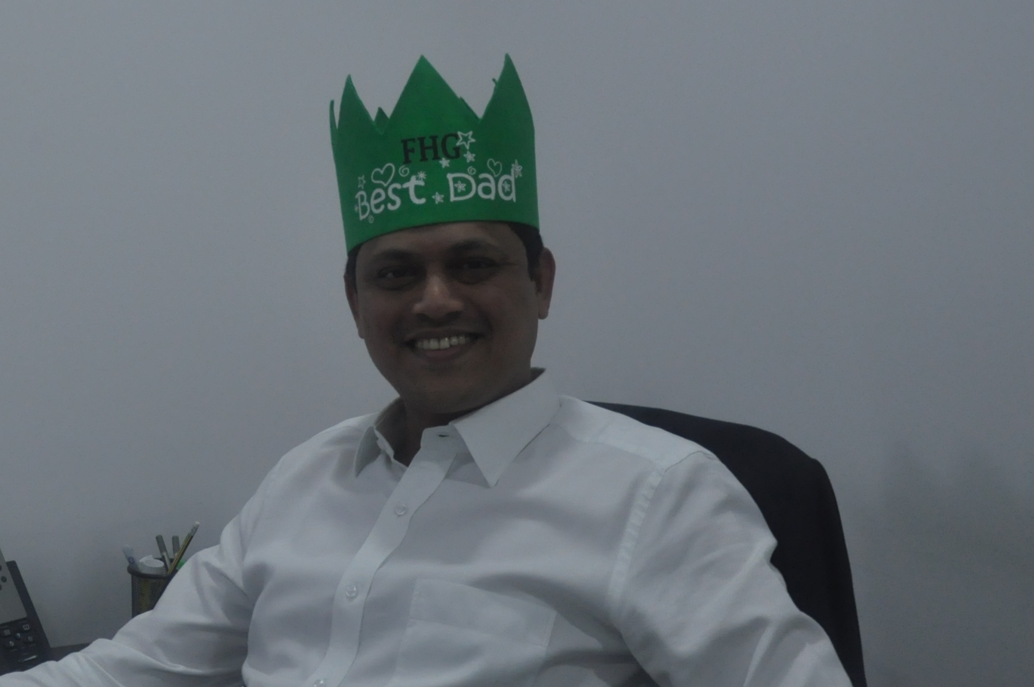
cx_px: 184
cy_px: 237
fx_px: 1866
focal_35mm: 65
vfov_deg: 20.8
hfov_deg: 30.1
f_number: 3.8
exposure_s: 1/125
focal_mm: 21
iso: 800
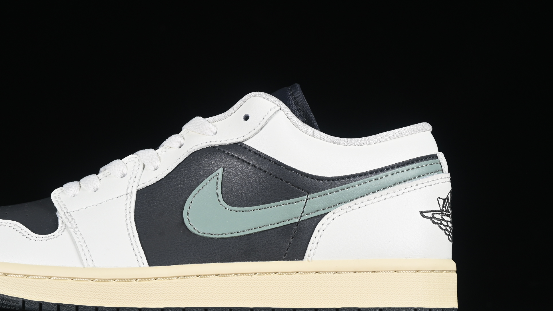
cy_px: 158
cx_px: 179
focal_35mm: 113
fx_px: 1657
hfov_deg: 18.9
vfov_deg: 10.7
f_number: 7.1
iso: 160
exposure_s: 1/80
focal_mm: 50
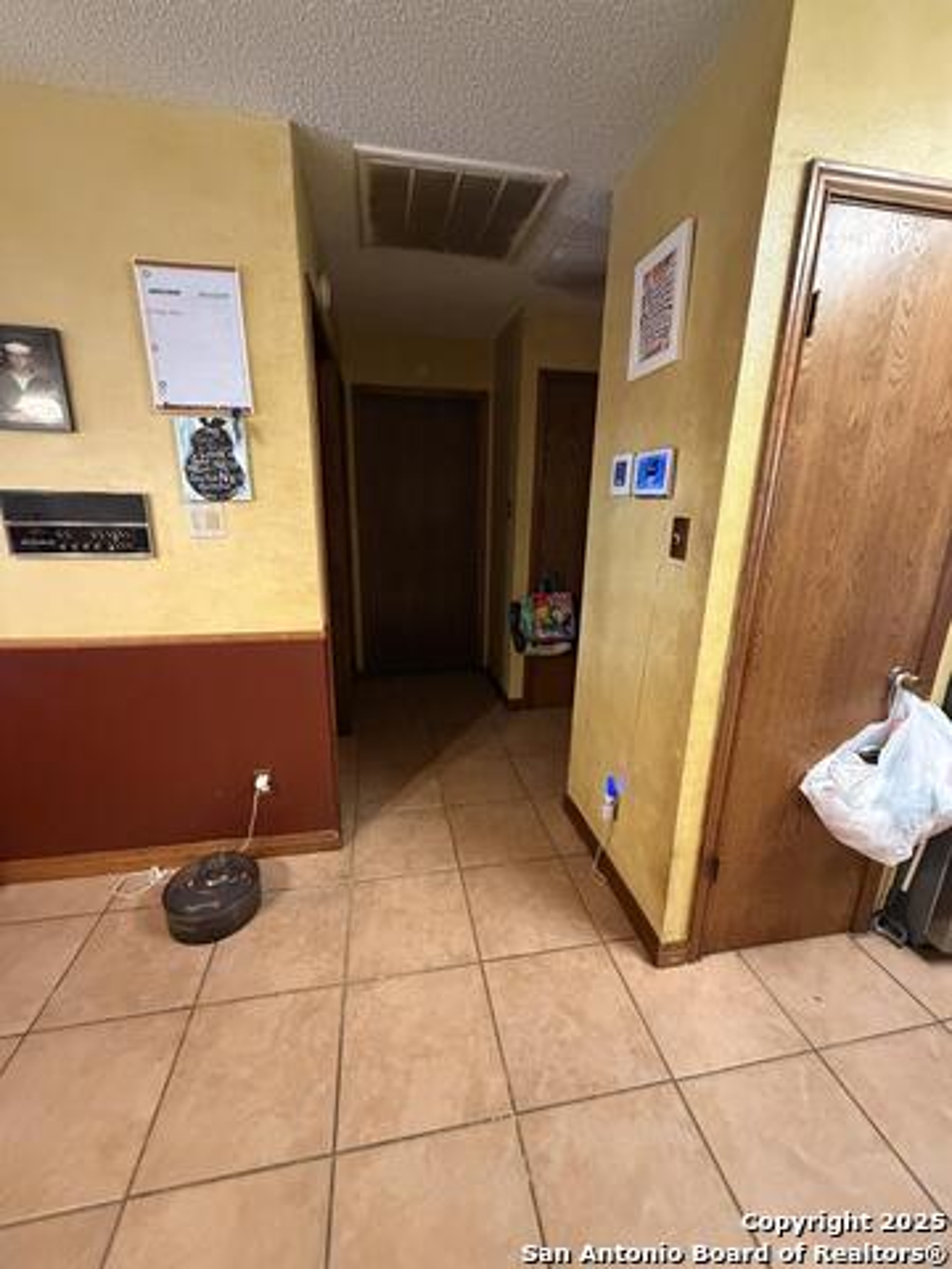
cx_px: 476
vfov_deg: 102.1
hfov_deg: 85.7
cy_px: 634
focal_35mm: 14
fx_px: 513
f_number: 2.2
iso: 800
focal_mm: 2.22
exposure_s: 1/42
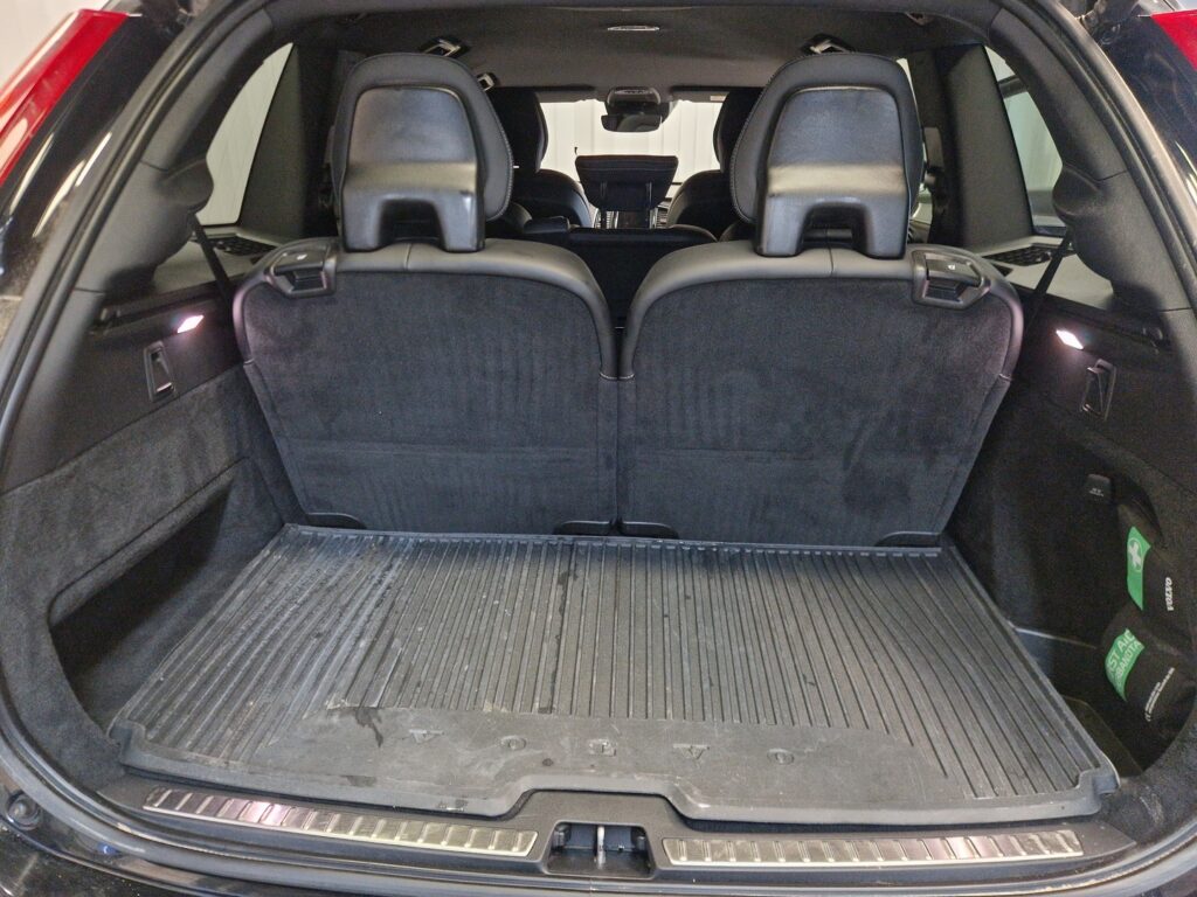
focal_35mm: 23
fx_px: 795
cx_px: 598
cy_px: 448
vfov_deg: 58.9
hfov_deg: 73.9
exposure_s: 1/100
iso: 200
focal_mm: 5.4
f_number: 1.8
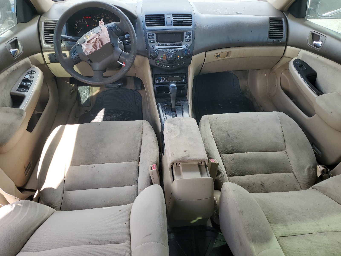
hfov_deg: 67.3
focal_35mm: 26
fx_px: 256
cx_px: 170
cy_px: 128
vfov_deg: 53.1
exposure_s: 1/250
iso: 50
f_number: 1.5
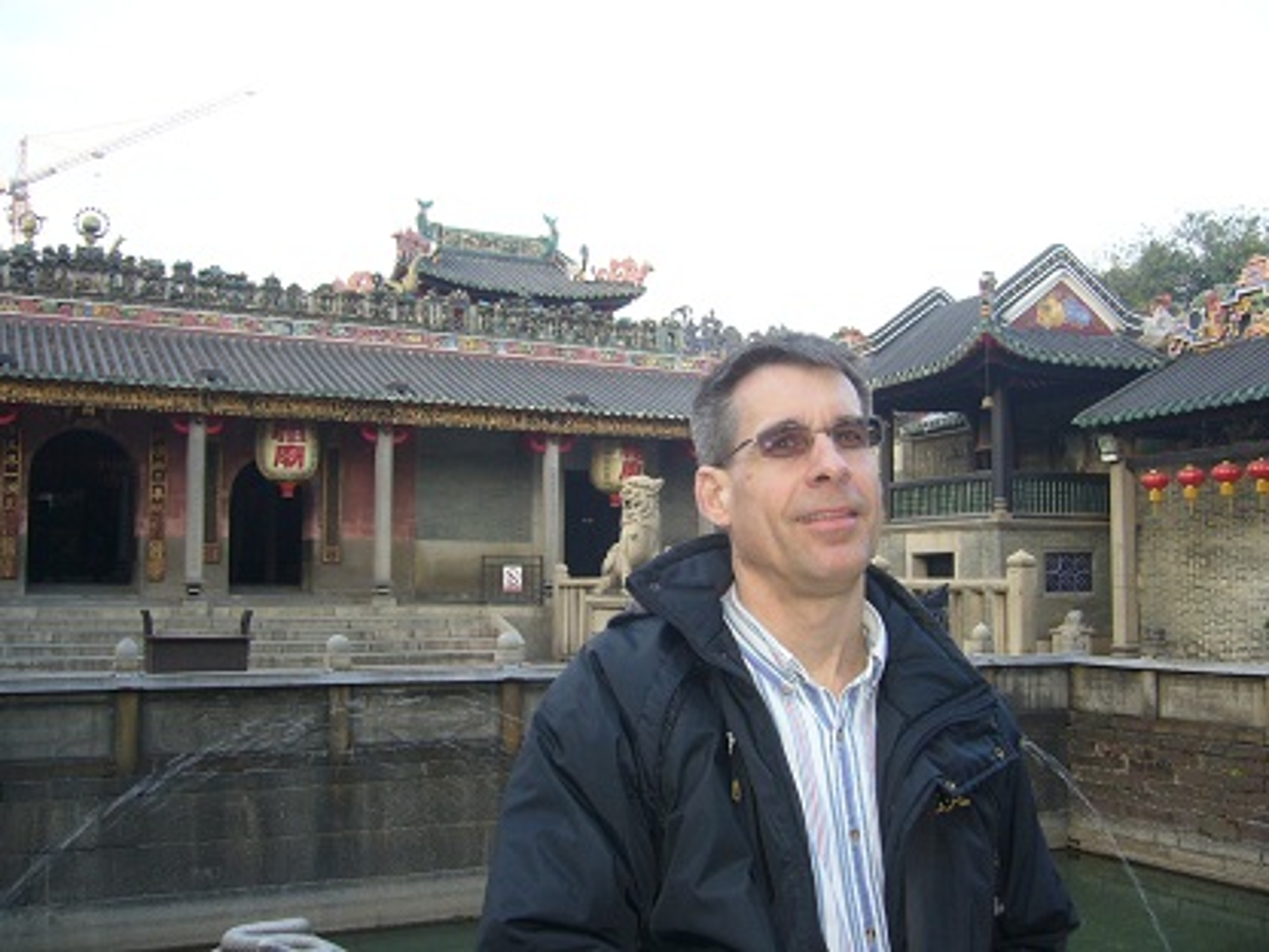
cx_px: 634
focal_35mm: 35
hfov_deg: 52.6
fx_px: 1283
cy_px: 476
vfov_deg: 40.7
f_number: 2.8
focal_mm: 5.8
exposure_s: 1/60
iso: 80
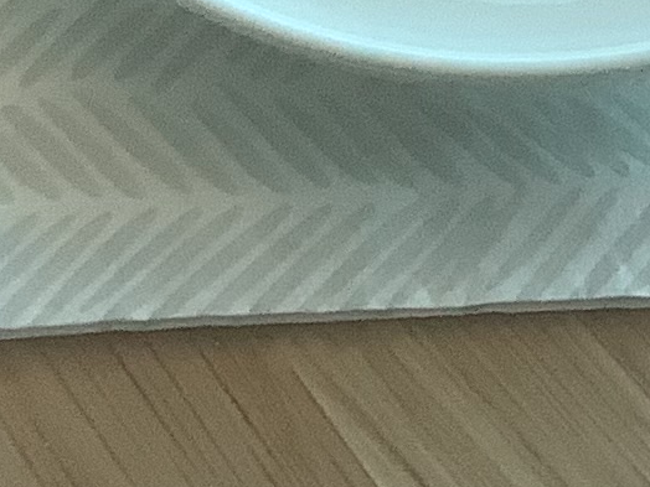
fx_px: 3624
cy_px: -855
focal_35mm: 193
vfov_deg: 7.1
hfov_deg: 10.2
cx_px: 531
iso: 80
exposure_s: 1/60
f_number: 2.4
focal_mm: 3.3
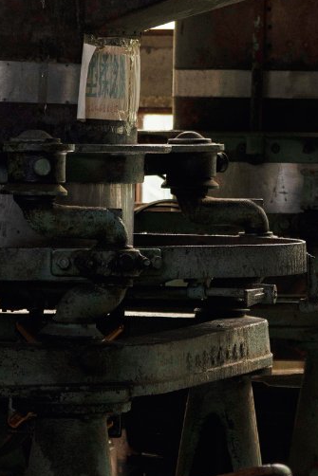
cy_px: 211
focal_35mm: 226
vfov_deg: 9.1
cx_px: 262
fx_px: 2992
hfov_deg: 6.1
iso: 640
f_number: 3.2
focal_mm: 70
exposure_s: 1/320
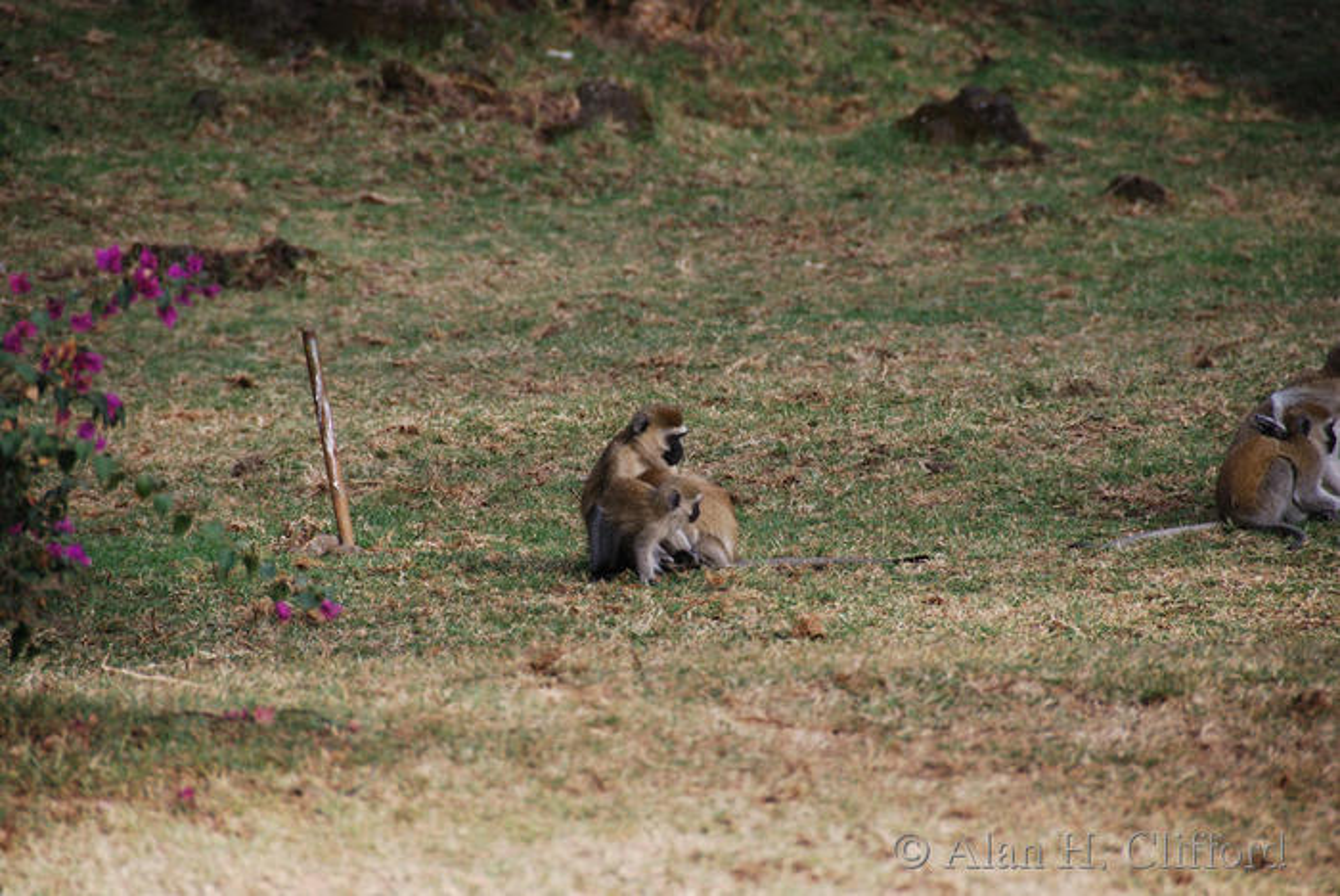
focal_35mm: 300
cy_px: 448
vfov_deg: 4.6
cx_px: 670
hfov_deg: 6.9
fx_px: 11176
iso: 160
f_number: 5.6
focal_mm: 200
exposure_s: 1/100
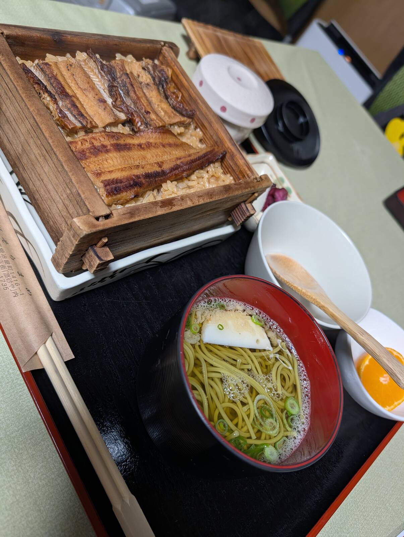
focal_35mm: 24
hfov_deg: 56.9
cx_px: 202
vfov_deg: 71.5
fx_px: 372
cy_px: 268
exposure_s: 1/83.8
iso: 252
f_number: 1.68
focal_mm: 6.9
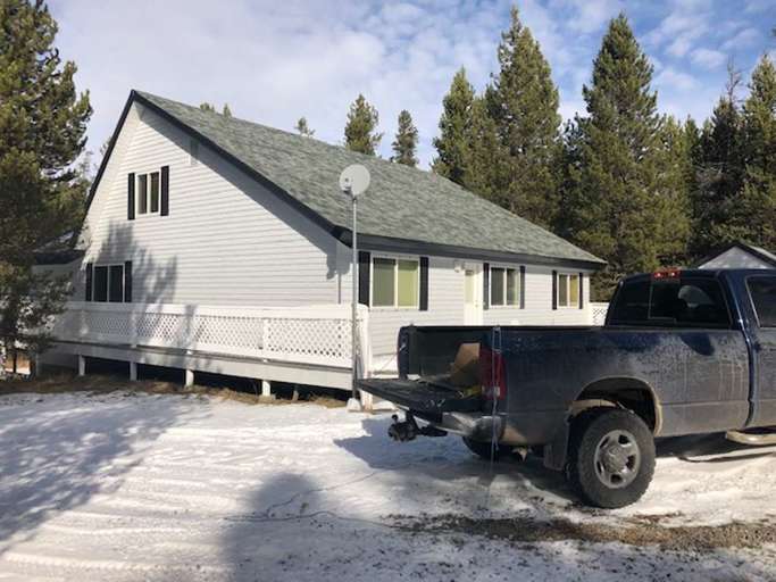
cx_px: 388
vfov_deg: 49.7
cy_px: 291
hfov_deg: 63.5
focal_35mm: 28
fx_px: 628
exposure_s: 1/3690
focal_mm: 3.99
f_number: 1.8
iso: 20
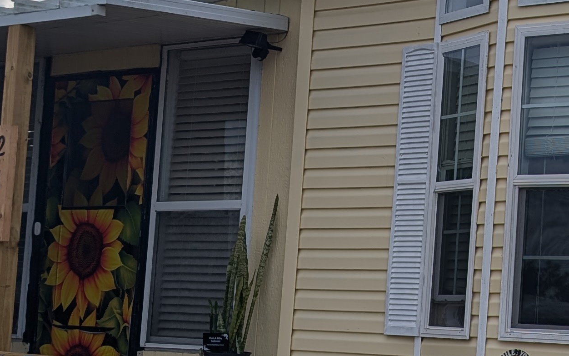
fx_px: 1287
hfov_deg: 24.4
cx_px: 481
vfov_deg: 15.7
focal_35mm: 83
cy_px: 223
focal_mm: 6.9
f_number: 1.68
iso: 19
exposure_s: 1/4405
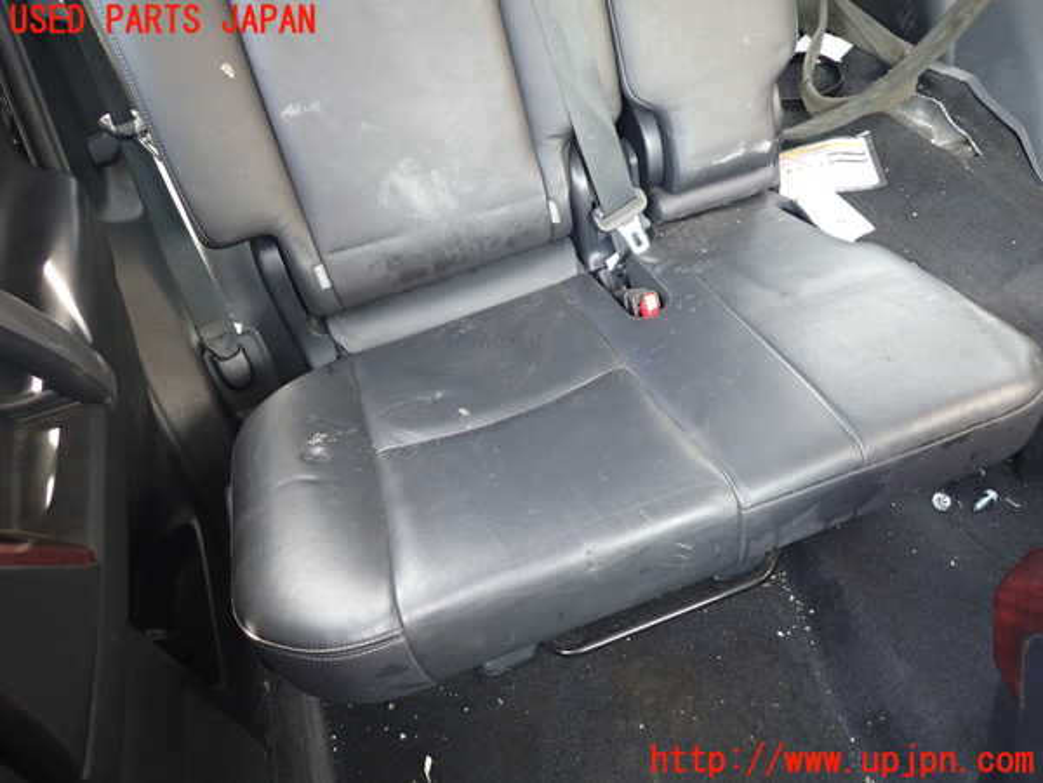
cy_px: 392
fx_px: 753
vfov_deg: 54.9
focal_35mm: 25
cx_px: 522
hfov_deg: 69.4
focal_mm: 4.5
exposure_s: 1/30
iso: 200
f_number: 2
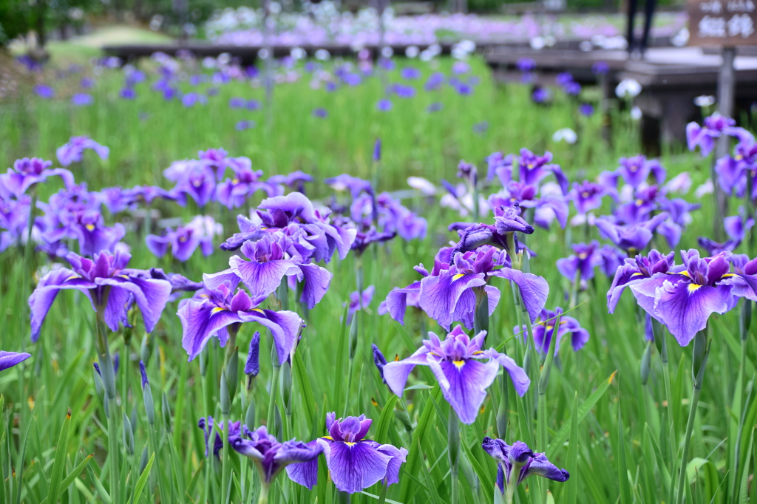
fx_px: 2365
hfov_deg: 18.2
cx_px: 378
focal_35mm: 112
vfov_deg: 12.2
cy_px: 252
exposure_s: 1/320
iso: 160
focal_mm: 75
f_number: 5
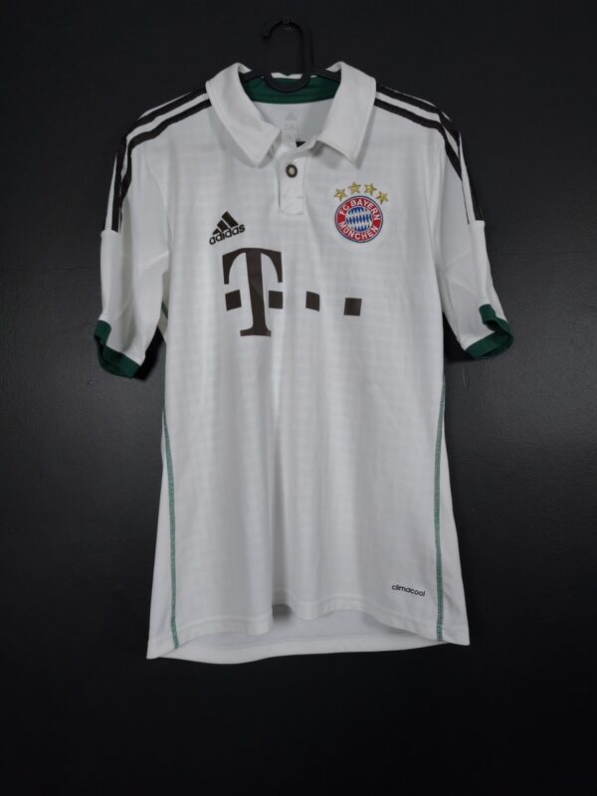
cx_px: 298
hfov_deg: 58.9
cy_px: 398
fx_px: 529
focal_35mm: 23
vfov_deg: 73.9
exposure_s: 1/125
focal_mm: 6.57
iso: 400
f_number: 1.6
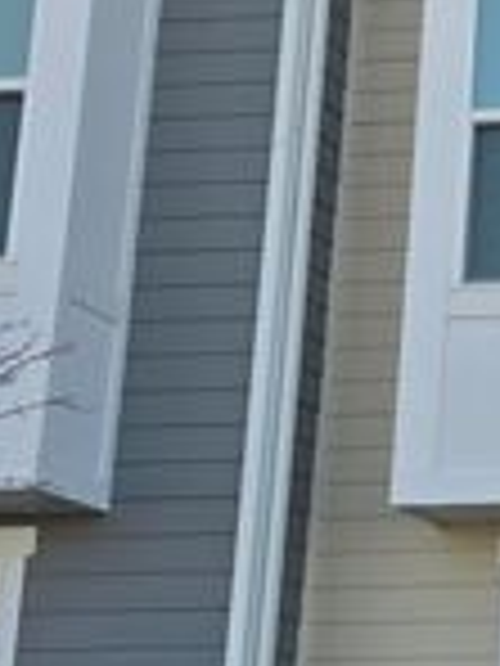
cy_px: 331
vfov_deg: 18.9
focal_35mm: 104
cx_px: 928
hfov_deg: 12.8
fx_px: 2003
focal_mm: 6.3
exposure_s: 1/477
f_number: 1.7
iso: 12
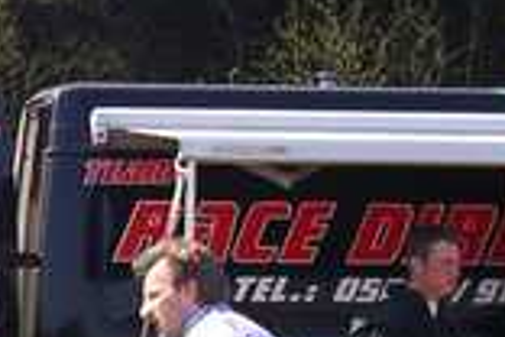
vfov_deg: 6.9
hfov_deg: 10.2
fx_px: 2763
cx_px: -181
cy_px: 470
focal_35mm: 197
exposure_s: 1/400
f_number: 2.8
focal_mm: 5.7
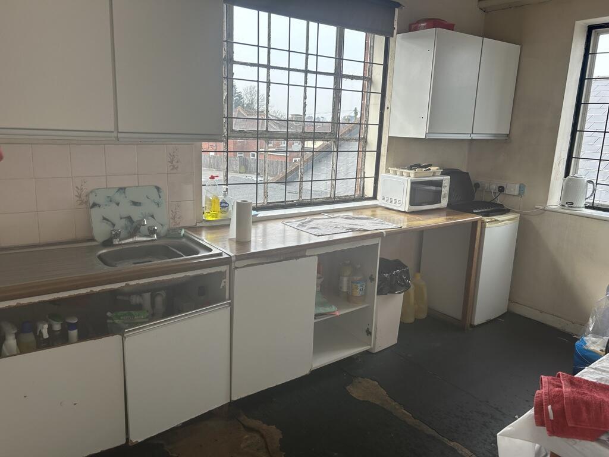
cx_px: 304
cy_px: 228
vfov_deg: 53.1
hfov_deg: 67.3
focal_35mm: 26
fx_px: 457
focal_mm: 5.7
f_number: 1.5
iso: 50
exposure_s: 1/377
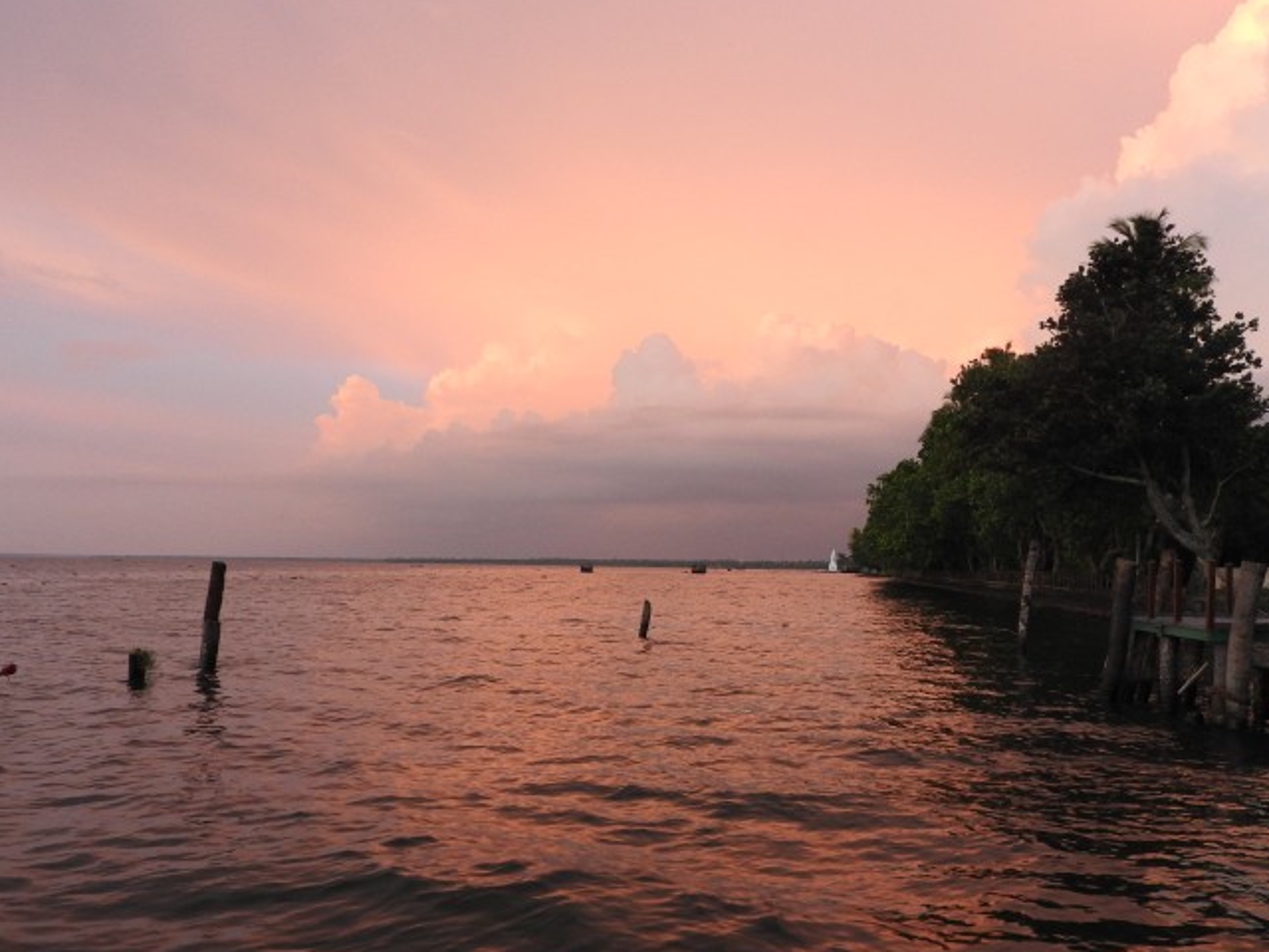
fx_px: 1100
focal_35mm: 30
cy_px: 551
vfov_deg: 46.6
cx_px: 728
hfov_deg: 59.7
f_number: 3.3
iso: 250
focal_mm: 4.3
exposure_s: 1/30
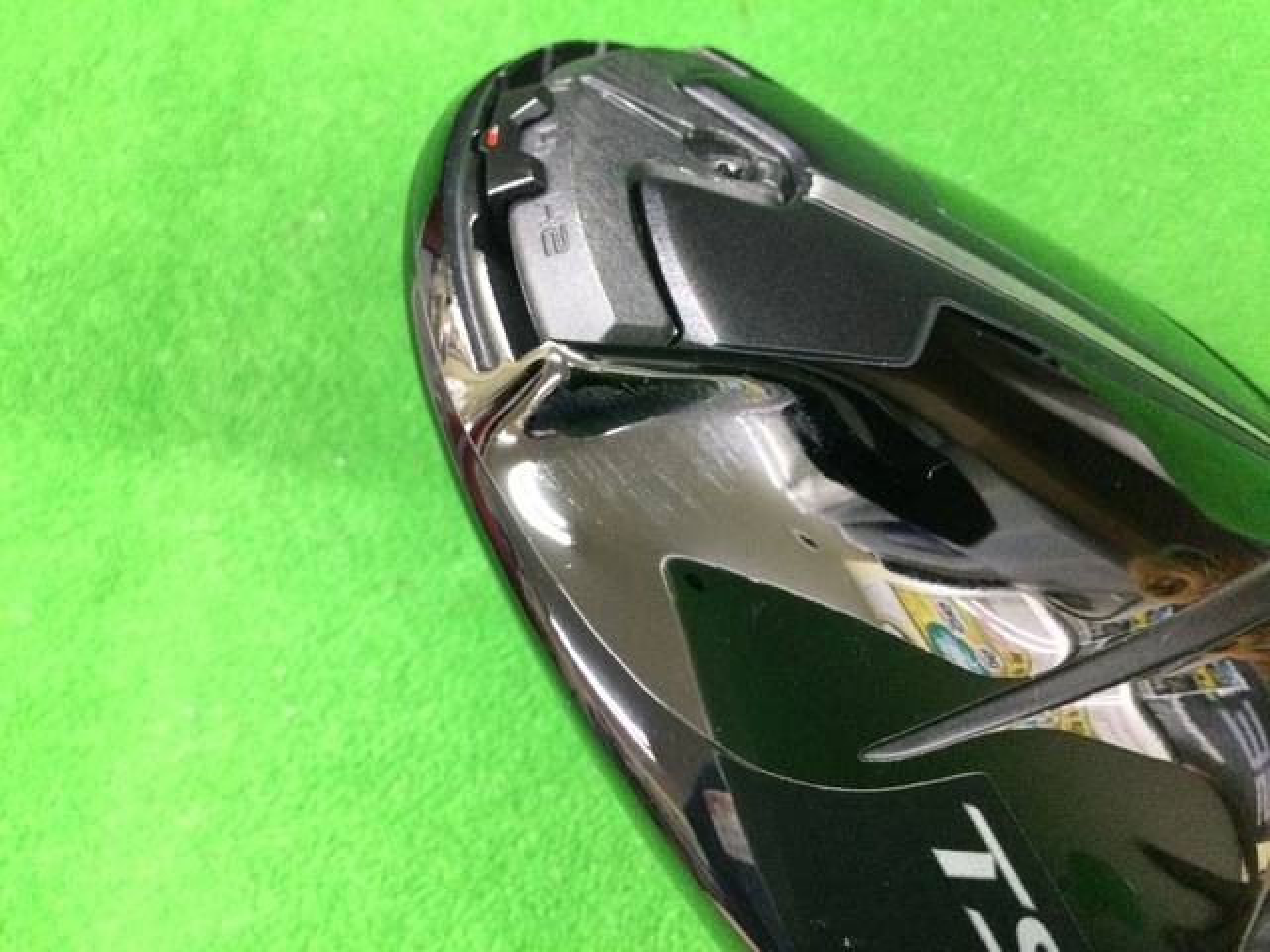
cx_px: 635
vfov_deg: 45.4
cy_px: 476
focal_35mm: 31
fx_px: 1137
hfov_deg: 58.4
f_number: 2.4
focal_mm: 3.3
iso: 200
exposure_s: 1/15
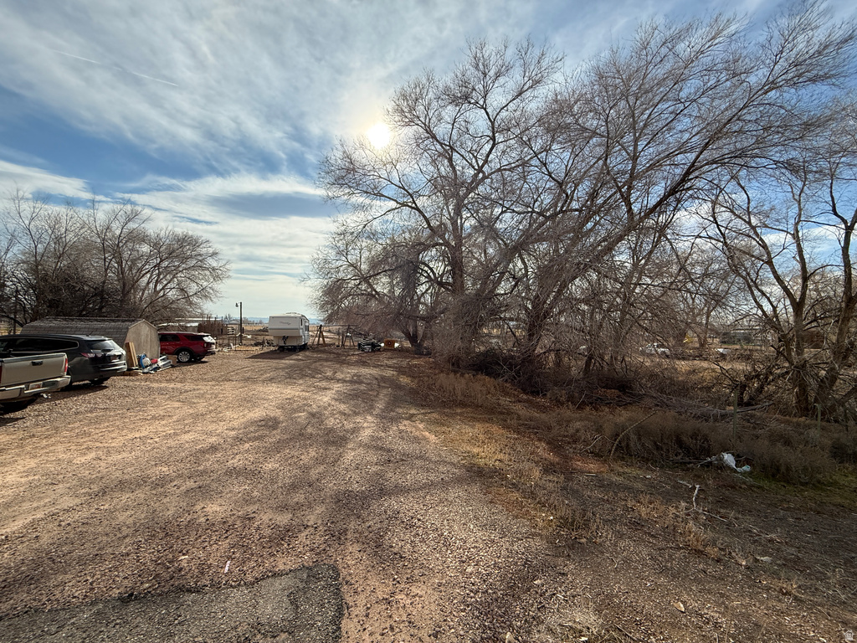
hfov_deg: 102.1
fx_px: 347
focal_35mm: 14
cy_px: 322
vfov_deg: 85.7
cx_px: 428
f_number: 2.2
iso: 64
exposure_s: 1/3460
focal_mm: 2.22
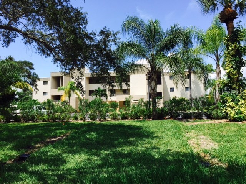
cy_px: 92
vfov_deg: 48.2
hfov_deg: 61.7
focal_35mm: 29
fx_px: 206
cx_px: 123
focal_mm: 4.15
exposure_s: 1/1236
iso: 32
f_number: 2.2
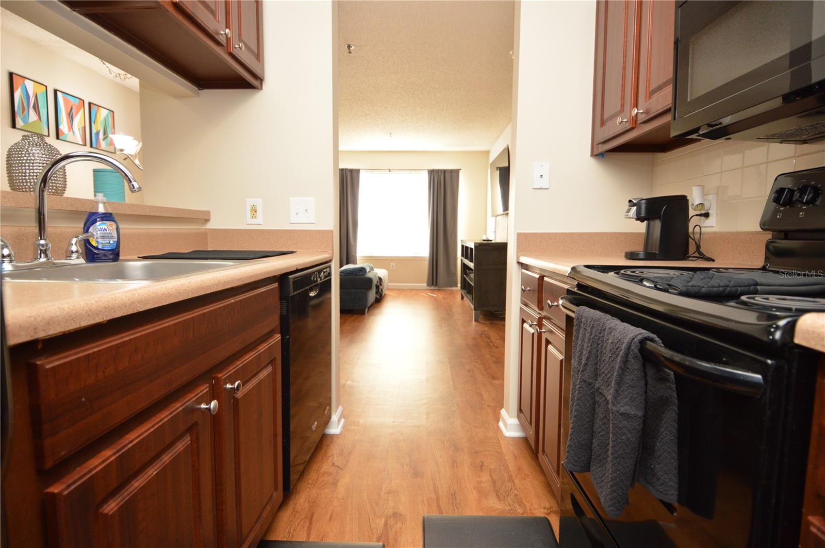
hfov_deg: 90.1
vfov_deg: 67.3
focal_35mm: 18
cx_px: 412
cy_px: 274
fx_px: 412
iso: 720
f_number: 4
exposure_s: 1/60
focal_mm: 12
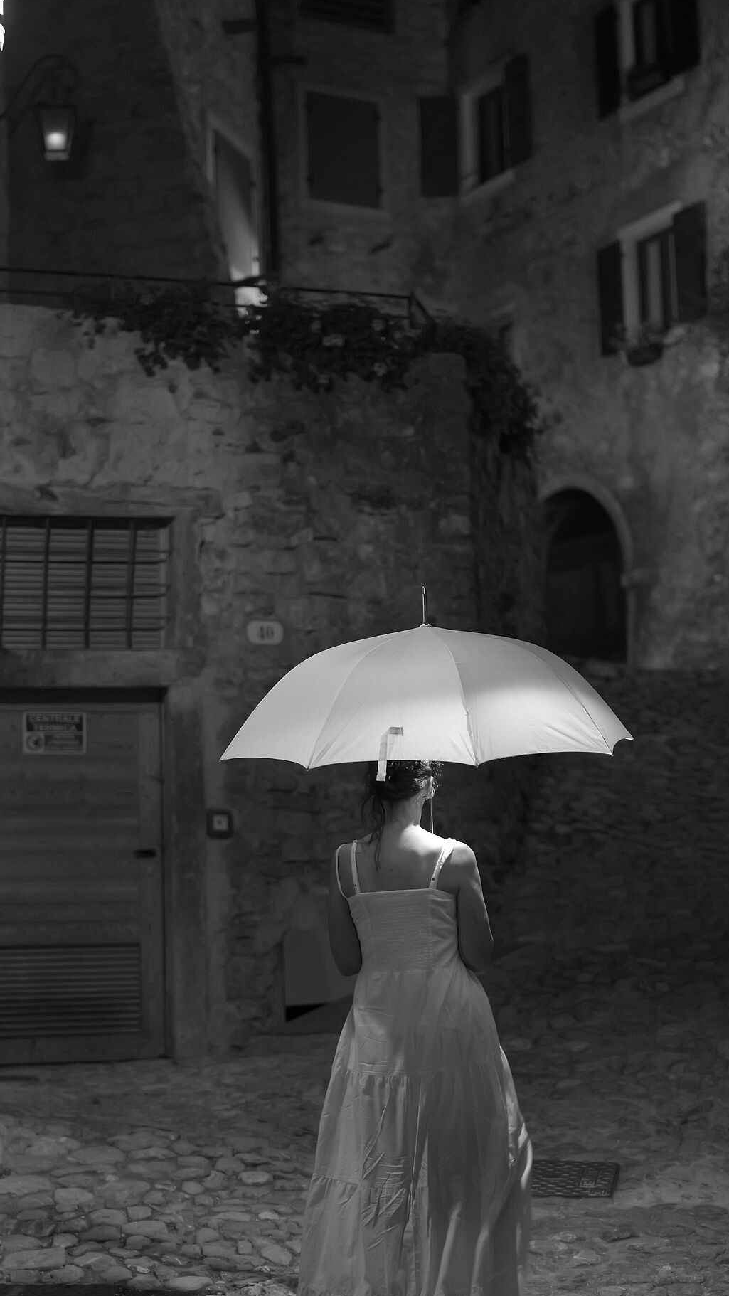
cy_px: 674
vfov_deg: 30.6
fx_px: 2371
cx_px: 353
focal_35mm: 69
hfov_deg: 17.5
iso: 1600
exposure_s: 1/40
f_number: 1.8
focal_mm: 50
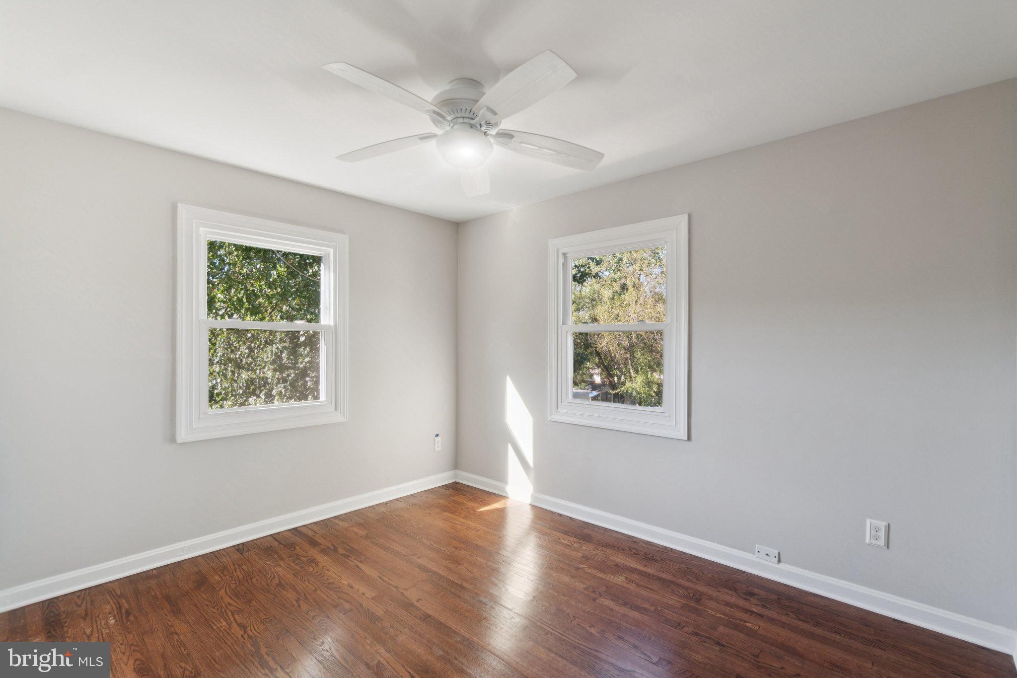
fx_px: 424
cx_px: 508
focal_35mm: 15
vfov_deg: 77.3
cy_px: 339
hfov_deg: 100.4
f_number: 7.1
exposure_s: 1/20
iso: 200
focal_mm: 10
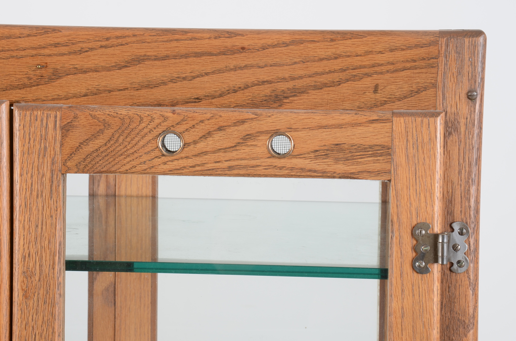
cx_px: 239
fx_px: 1473
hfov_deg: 19.9
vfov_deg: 13.2
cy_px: 188
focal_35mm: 103
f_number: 13
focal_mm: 58
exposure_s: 1/125
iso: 125
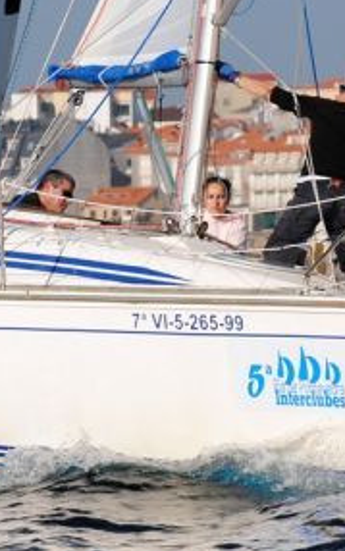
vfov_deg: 4.5
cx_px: 162
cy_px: 263
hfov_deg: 2.8
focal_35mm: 472
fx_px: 7094
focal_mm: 110
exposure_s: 1/640
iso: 100
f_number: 6.3
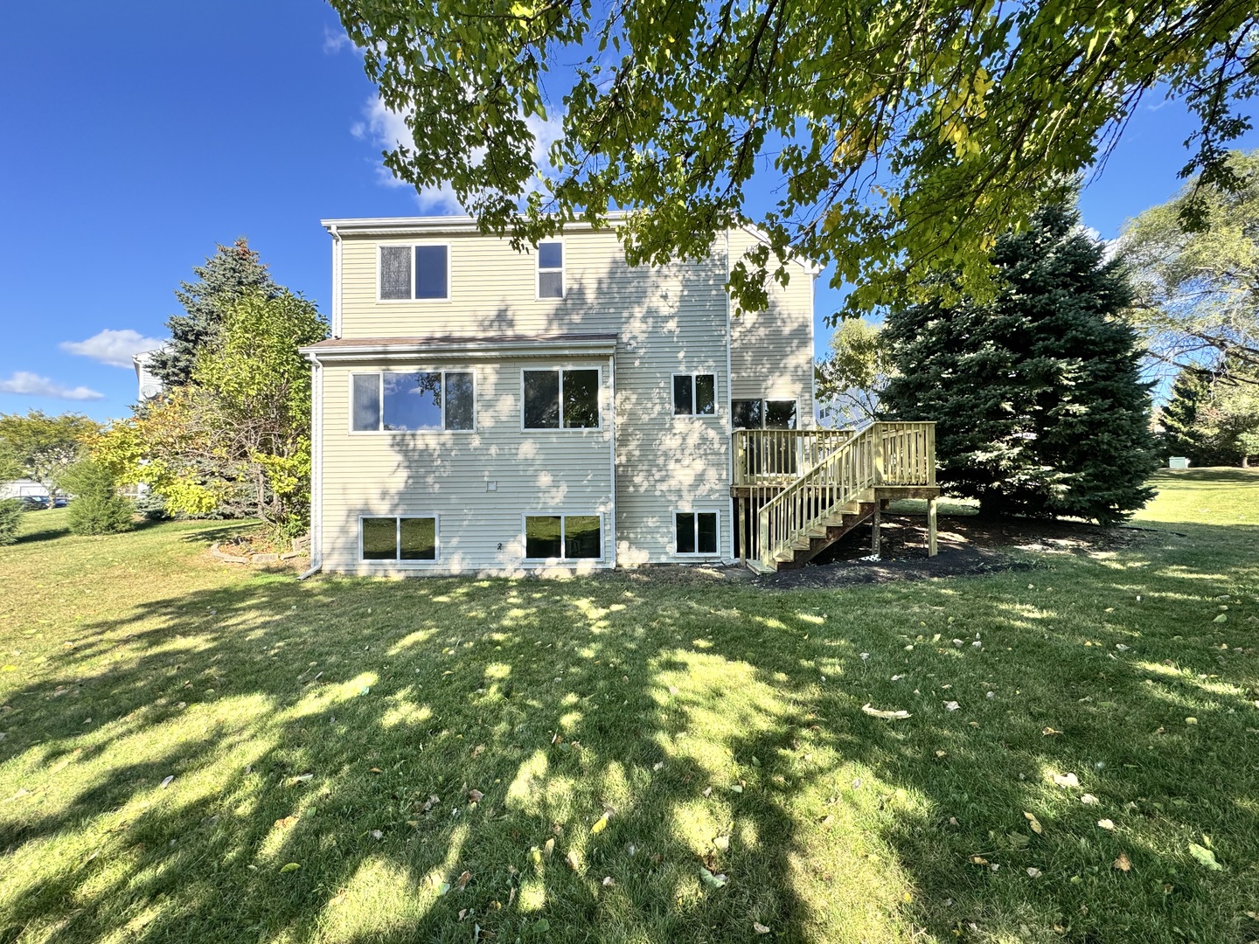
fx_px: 509
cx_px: 630
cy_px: 472
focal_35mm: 14
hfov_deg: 102.1
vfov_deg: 85.7
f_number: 2.2
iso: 40
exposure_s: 1/631
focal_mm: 2.22
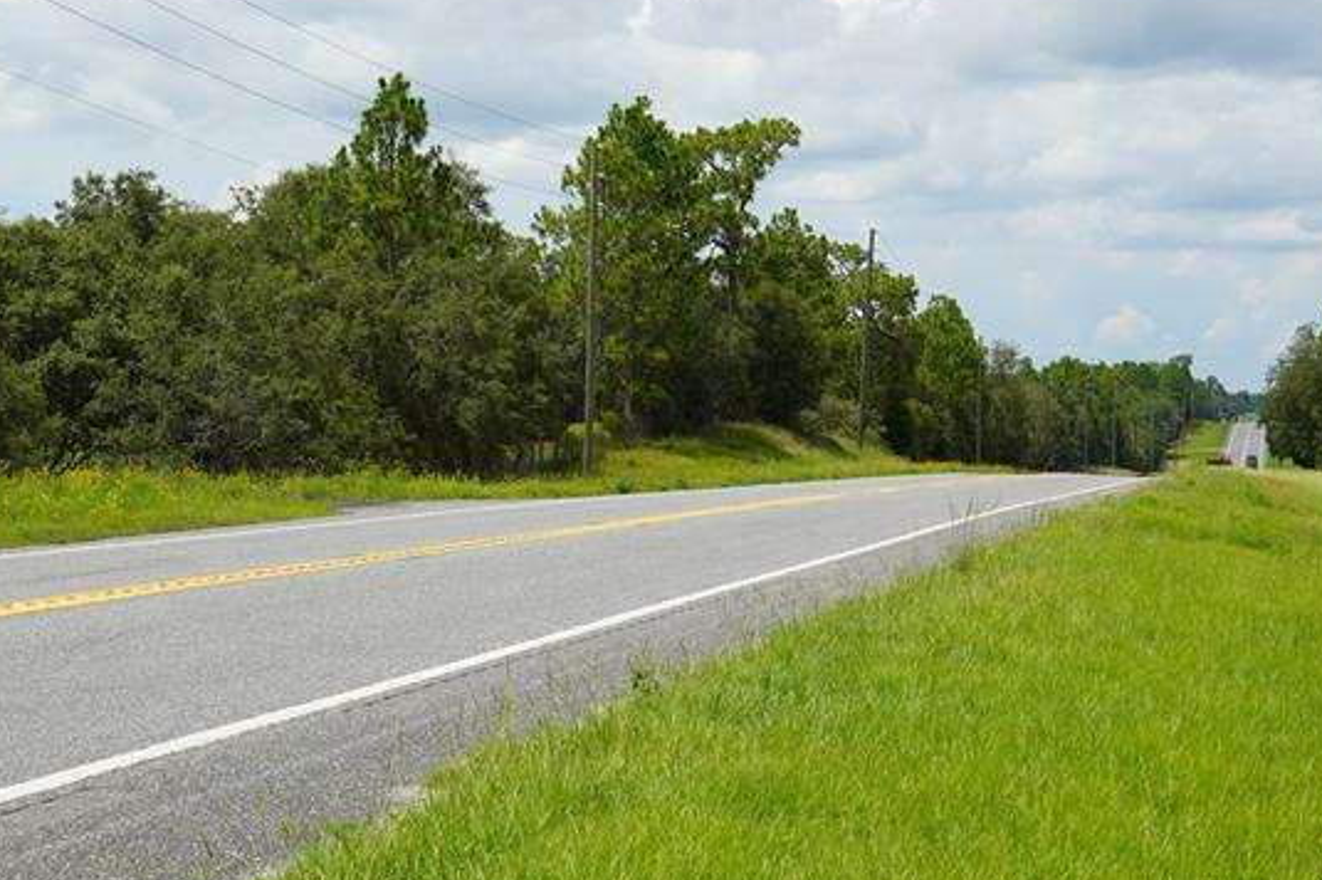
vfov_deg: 15.2
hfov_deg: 22.6
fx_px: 3303
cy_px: 450
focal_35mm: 90
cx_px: 524
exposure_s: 1/200
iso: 100
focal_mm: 47
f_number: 11
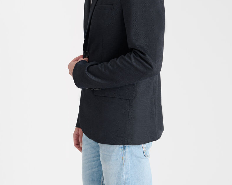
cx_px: 116
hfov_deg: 26.8
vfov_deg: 21.2
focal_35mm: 71
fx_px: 487
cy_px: 27
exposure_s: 1/160
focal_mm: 50
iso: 100
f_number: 9
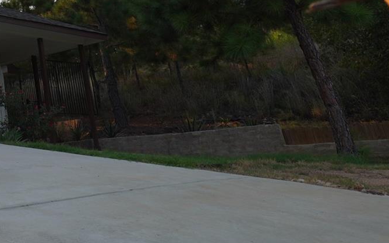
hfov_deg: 30.0
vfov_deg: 22.0
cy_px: -91
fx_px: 546
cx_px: -134
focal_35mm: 52
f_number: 6.3
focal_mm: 11
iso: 100
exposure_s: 1/160
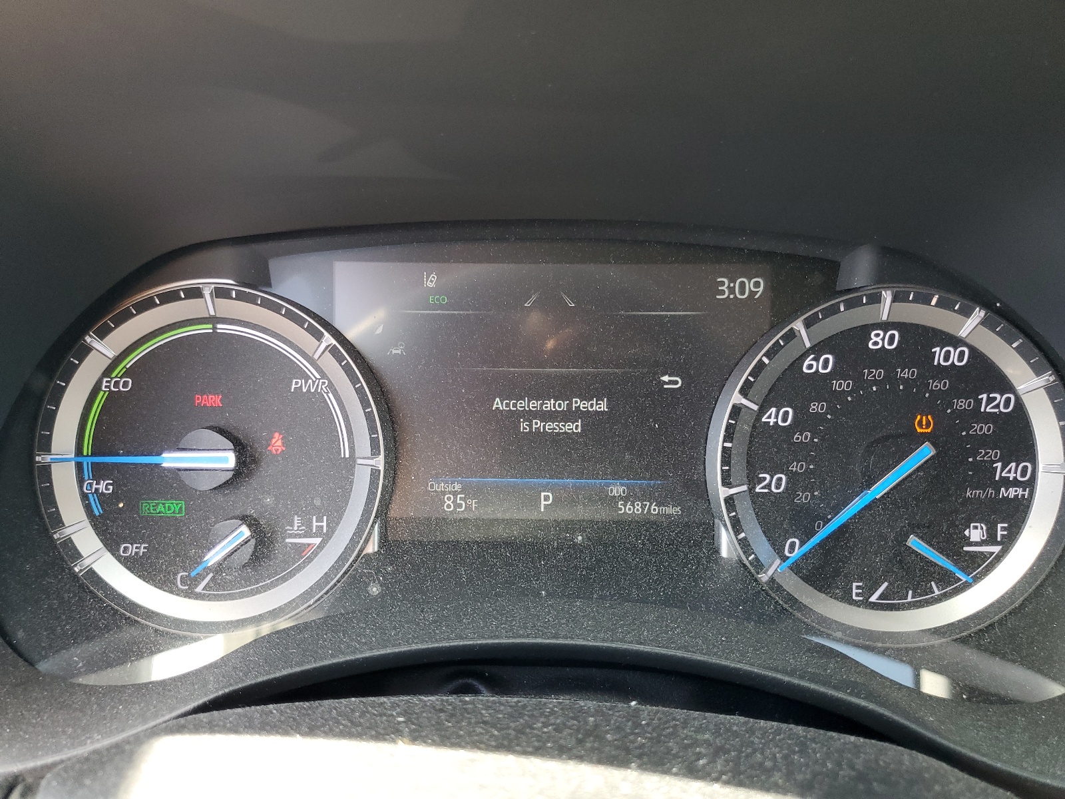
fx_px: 800
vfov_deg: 53.1
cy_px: 400
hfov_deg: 67.3
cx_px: 532
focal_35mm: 26
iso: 96
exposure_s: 1/120
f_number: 1.5
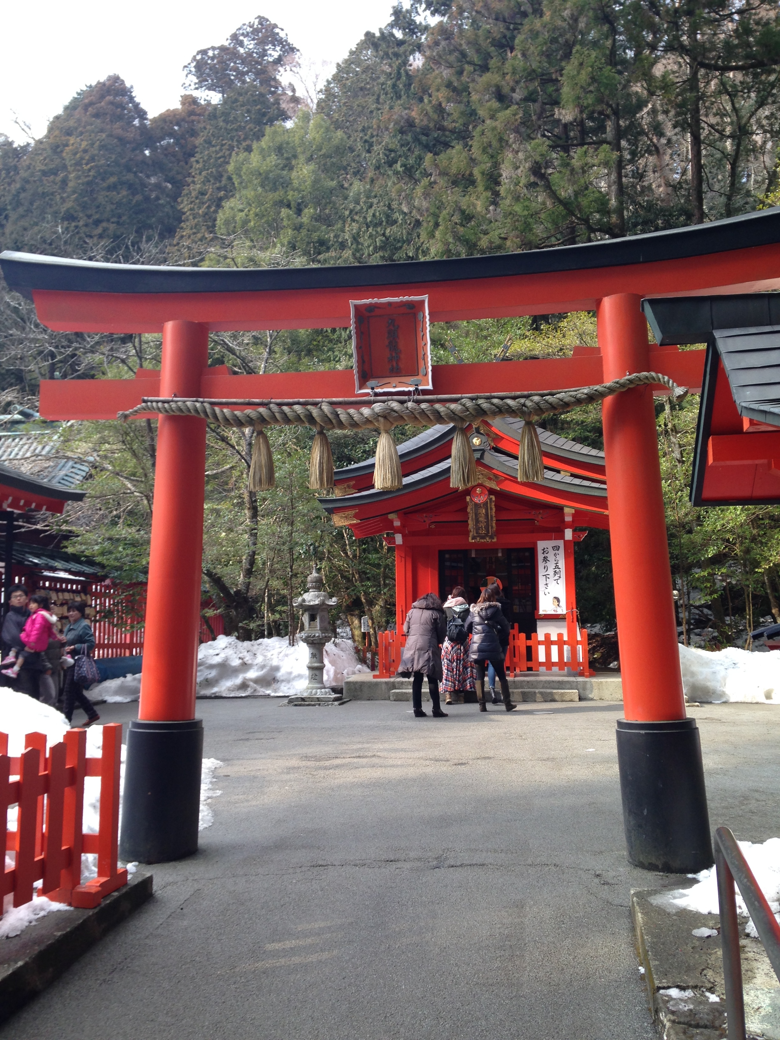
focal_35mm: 33
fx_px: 991
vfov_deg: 55.4
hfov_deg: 42.9
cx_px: 390
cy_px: 520
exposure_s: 1/138
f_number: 2.4
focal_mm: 4.12
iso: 50
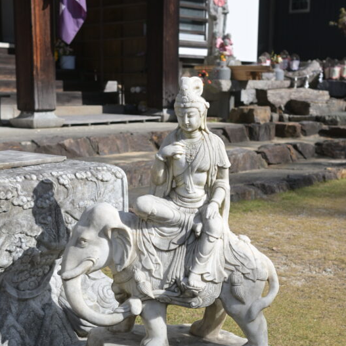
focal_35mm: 58
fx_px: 656
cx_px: 174
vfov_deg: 29.4
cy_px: 219
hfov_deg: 29.6
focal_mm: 30
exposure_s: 1/1600
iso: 100
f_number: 3.5
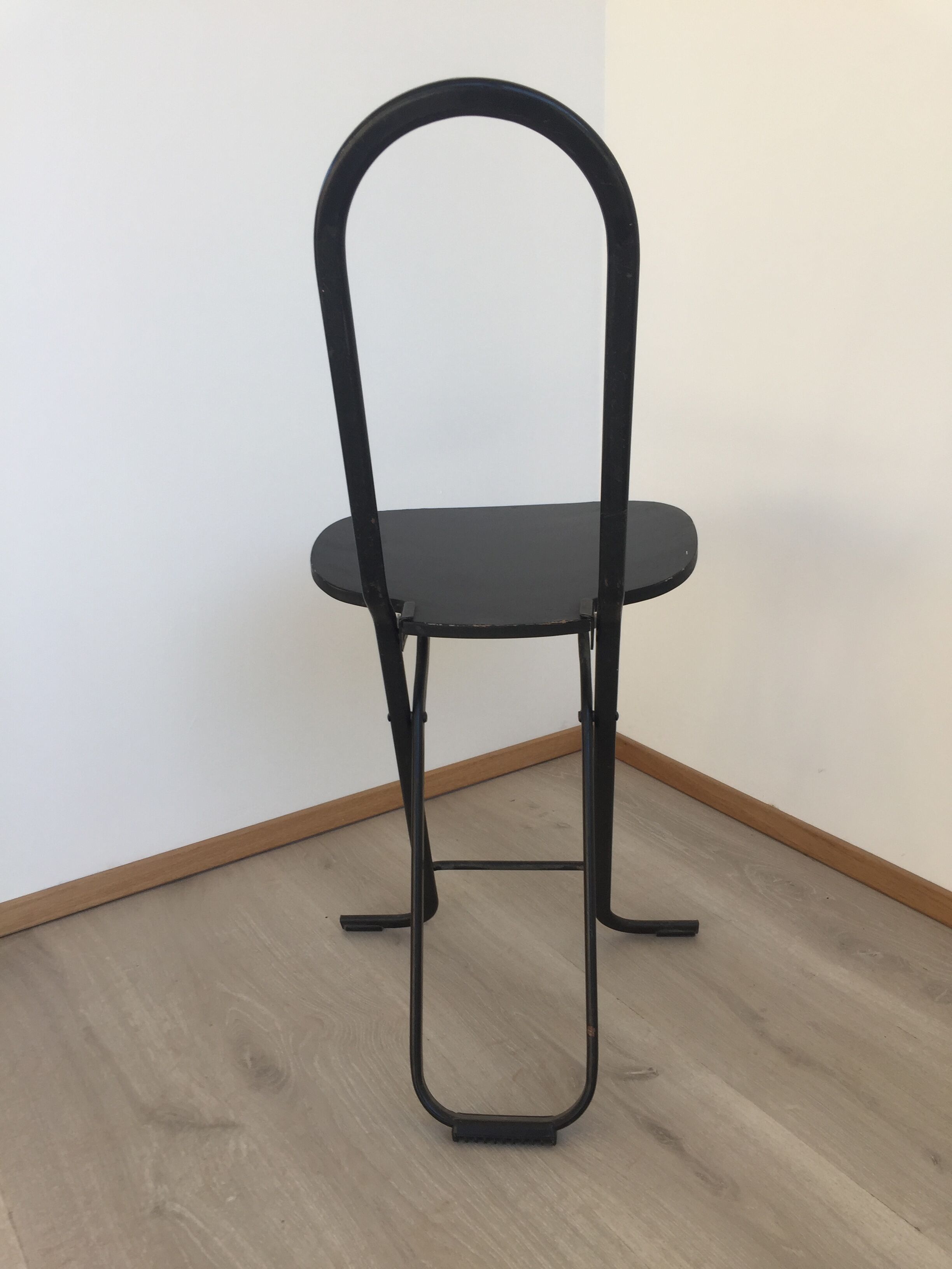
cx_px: 476
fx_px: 1063
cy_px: 634
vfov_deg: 61.7
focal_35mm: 29
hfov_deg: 48.2
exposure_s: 1/194
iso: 32
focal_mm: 4.15
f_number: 2.2
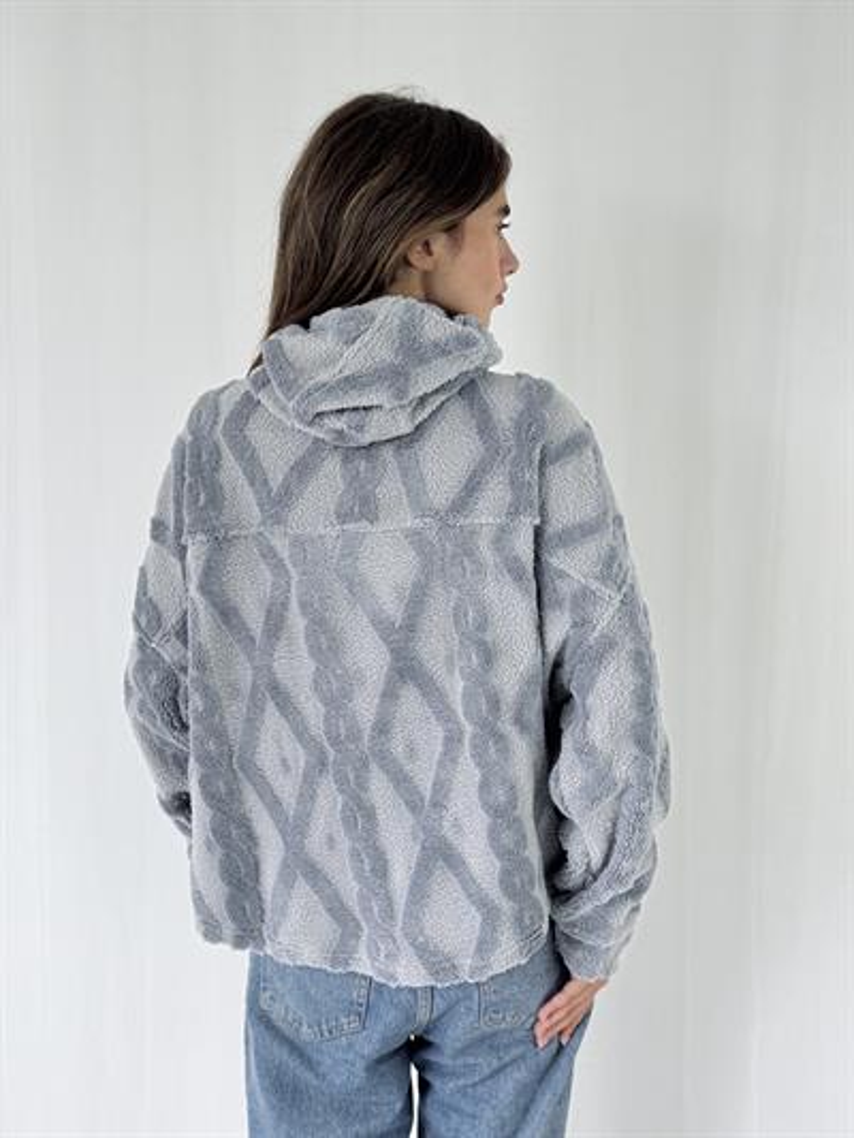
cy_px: 569
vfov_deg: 39.6
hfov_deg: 30.3
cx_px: 427
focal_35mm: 48
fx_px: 1578
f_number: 1.78
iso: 50
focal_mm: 6.76
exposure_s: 1/189
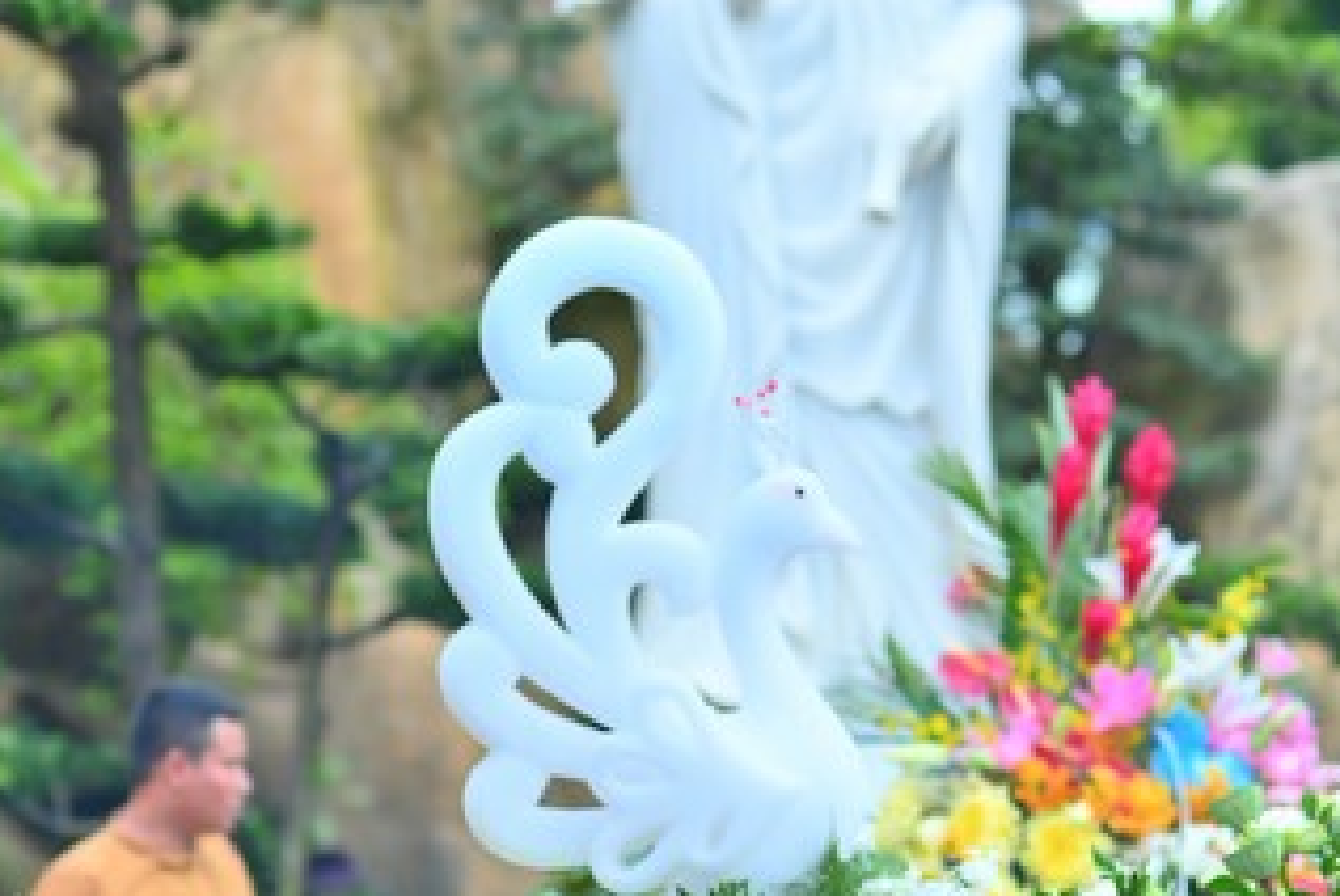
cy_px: 723
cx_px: 831
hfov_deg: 11.8
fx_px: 6482
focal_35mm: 174
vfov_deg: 7.9
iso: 100
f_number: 2.8
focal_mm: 85
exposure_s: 1/320
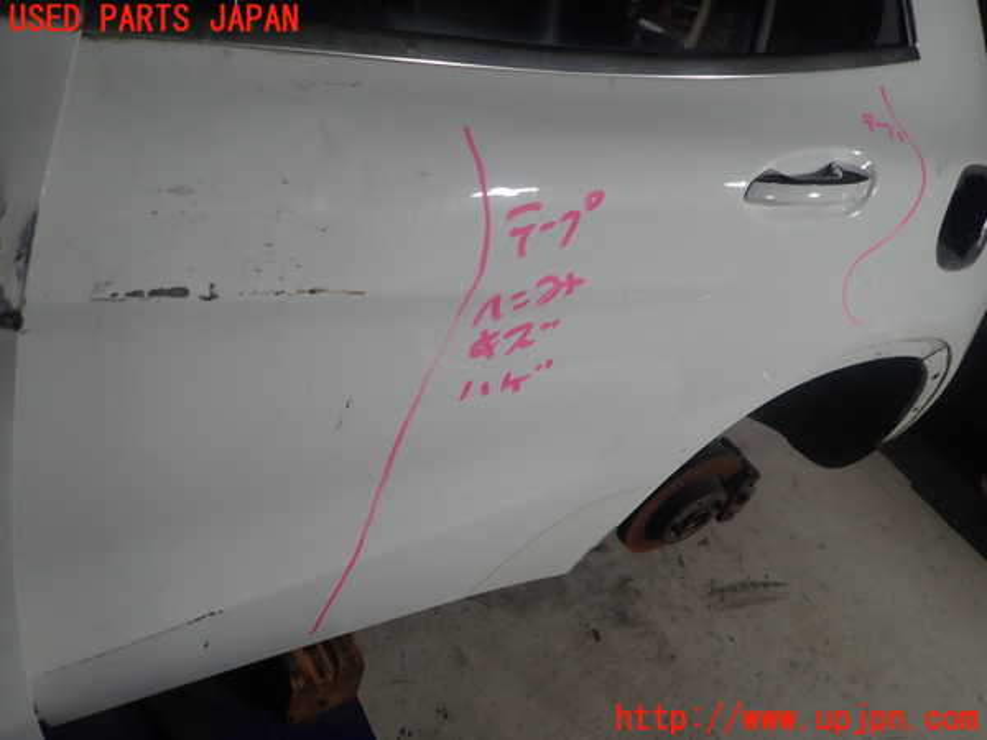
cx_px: 494
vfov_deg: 54.9
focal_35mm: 25
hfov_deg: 69.4
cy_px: 370
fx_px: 713
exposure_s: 1/60
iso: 125
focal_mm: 4.5
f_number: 2
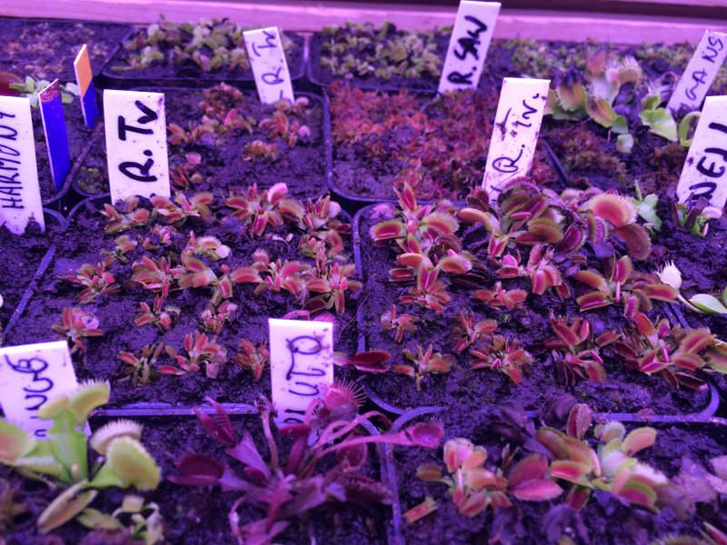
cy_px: 272
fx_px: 609
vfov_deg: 48.2
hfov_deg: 61.7
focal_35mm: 29
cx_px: 364
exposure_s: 1/100
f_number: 2.2
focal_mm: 4.15
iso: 64
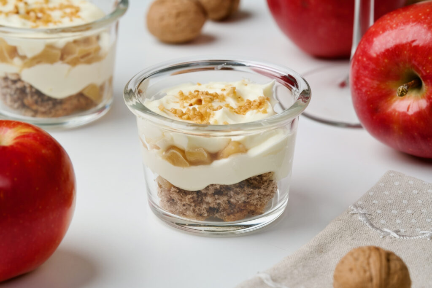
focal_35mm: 141
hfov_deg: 14.5
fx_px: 1692
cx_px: 216
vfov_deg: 9.7
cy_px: 144
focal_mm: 141
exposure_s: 1/8
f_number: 9
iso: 100
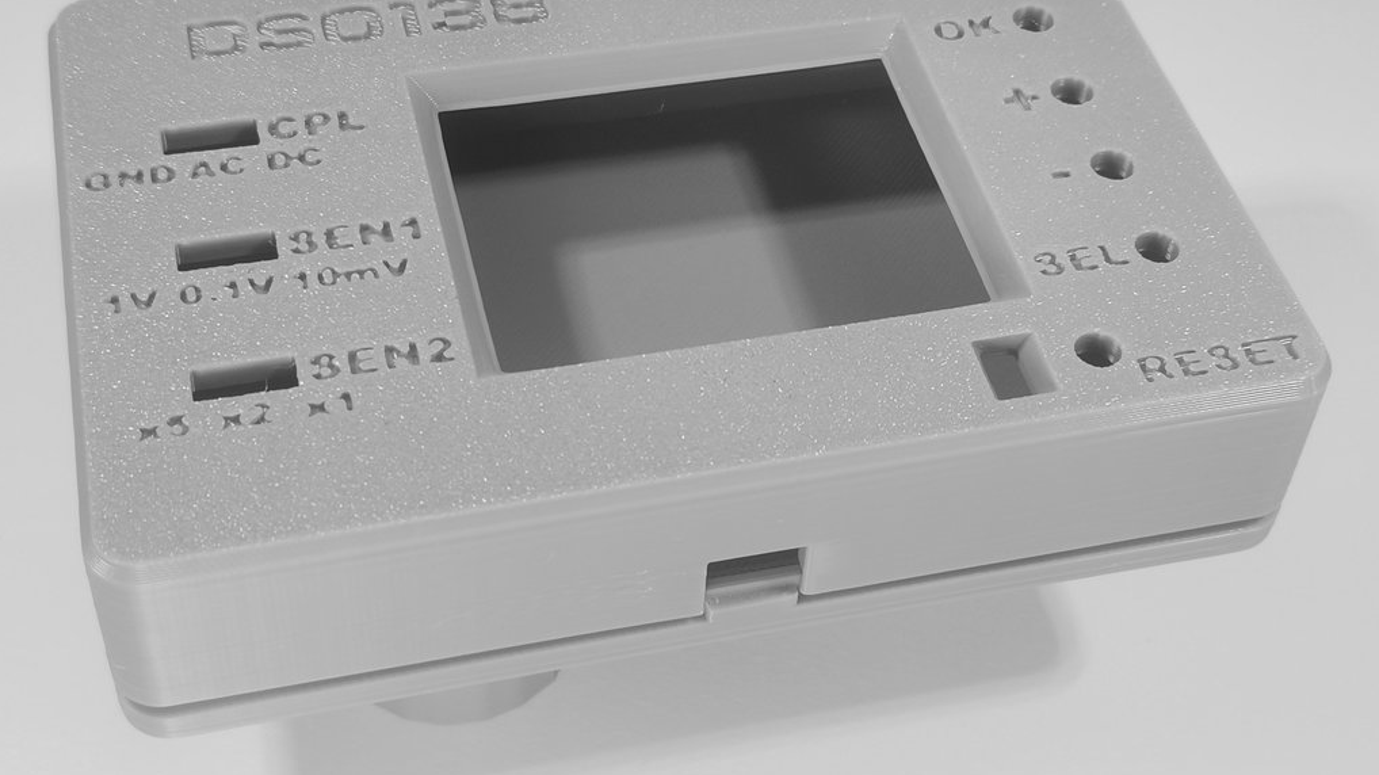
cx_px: 688
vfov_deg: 21.0
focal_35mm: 57
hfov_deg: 36.6
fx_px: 2084
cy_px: 327
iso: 50
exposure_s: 1/120
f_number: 1.8
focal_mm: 4.75
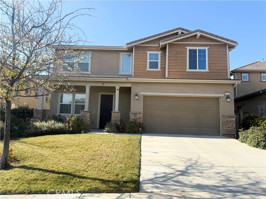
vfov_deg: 56.8
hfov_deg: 71.6
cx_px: 133
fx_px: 184
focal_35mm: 24
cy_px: 100
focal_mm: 6.76
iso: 80
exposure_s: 1/2907
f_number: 1.78
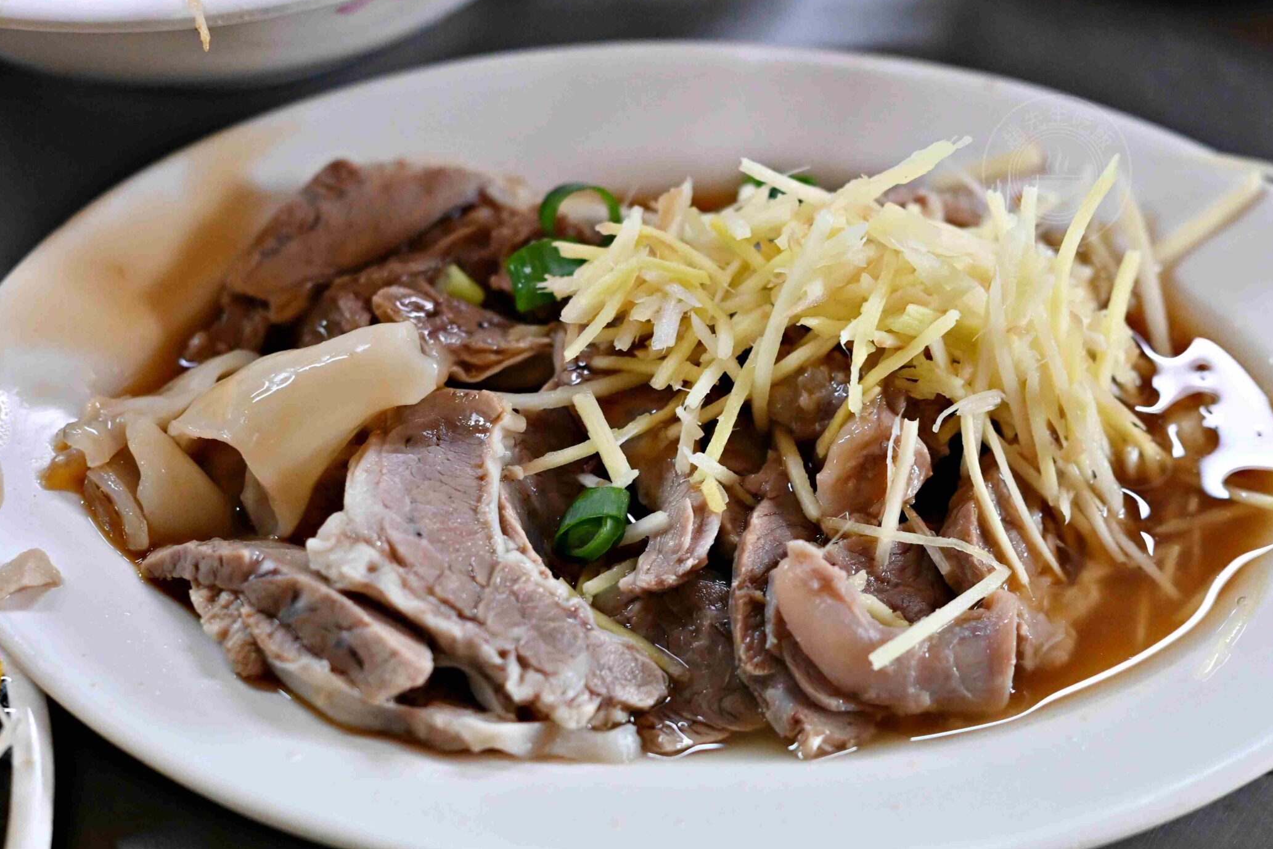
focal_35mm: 93
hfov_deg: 21.9
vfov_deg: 14.7
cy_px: 470
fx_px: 3289
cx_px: 784
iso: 1600
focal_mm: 50
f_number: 3.2
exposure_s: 1/200
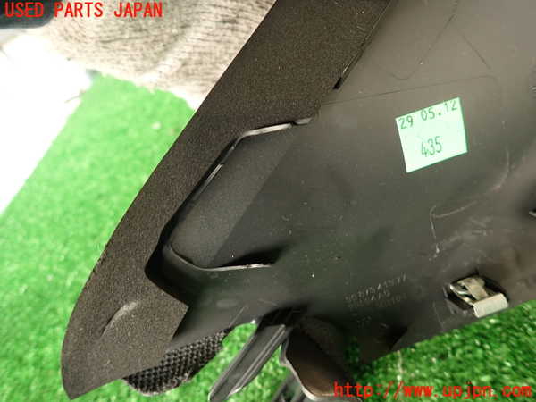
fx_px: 387
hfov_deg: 69.4
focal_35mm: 25
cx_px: 268
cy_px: 201
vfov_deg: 54.9
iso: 200
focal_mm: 4.5
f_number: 2
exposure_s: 1/30
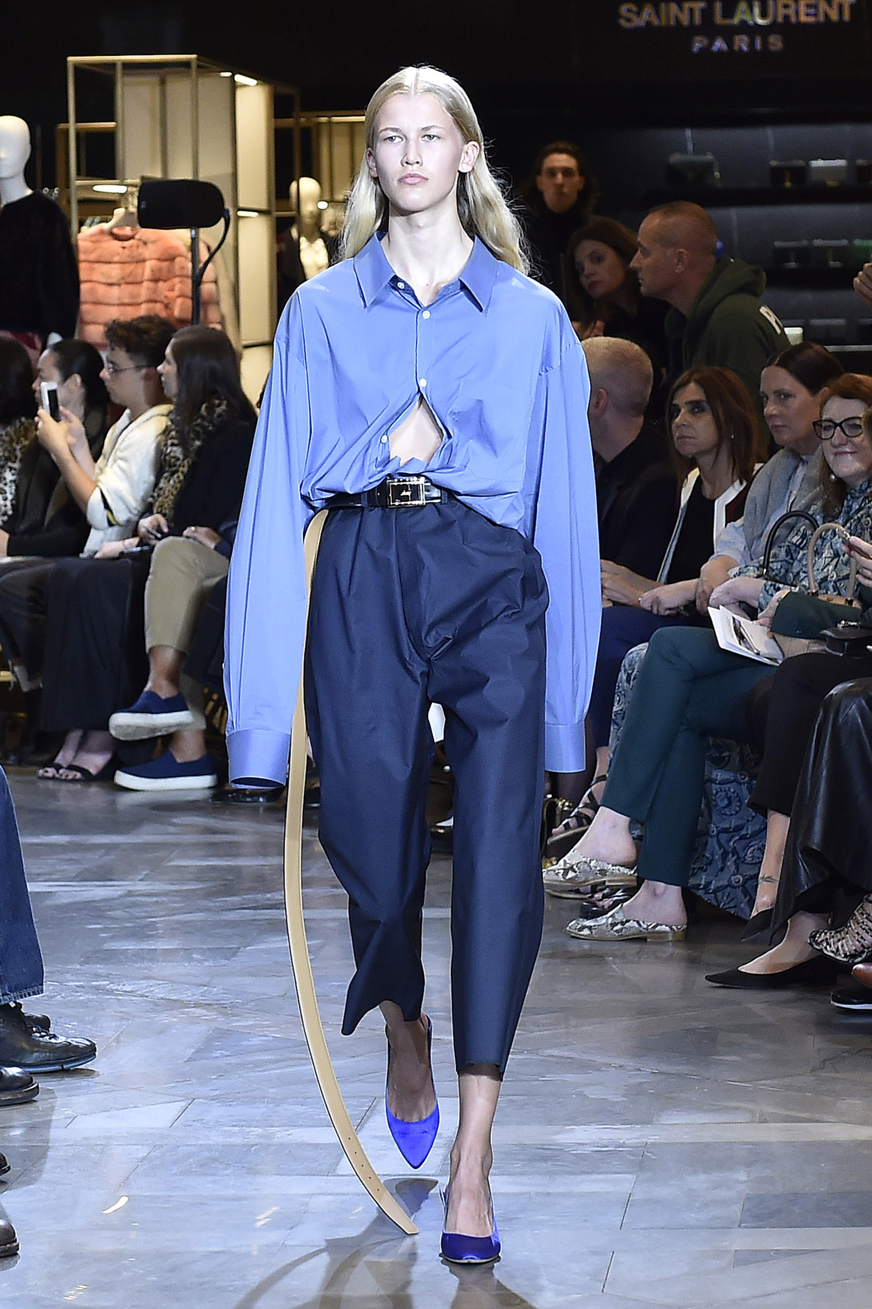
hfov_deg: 19.4
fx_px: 2546
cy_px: 654
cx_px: 436
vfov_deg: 28.9
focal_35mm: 70
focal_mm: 70
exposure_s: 1/500
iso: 2000
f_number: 4.5
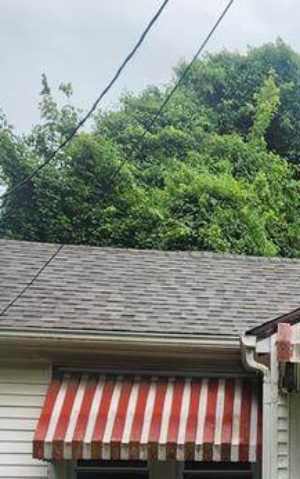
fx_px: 941
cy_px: 497
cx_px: 438
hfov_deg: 16.6
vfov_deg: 26.8
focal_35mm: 72
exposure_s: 1/493
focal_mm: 5.4
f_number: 1.8
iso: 20
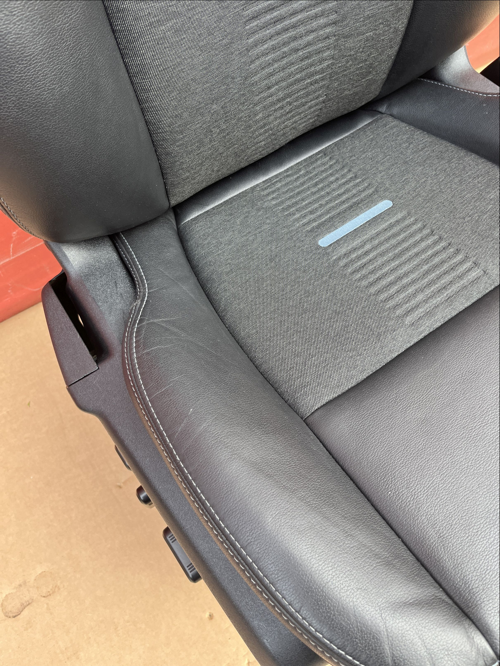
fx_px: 501
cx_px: 250
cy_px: 333
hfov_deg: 53.1
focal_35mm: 26
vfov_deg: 67.3
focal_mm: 5.1
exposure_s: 1/121
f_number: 1.6
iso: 80
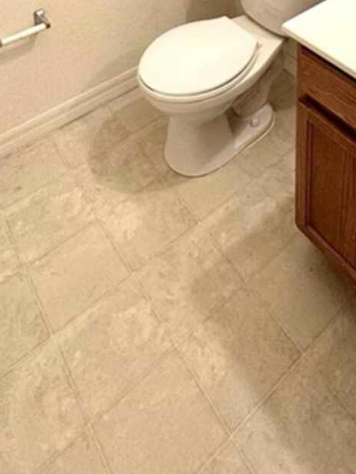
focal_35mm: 38
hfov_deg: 37.0
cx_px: 257
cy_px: -142
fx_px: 521
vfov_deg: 34.6
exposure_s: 1/120
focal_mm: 2.22
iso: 100
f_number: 2.2
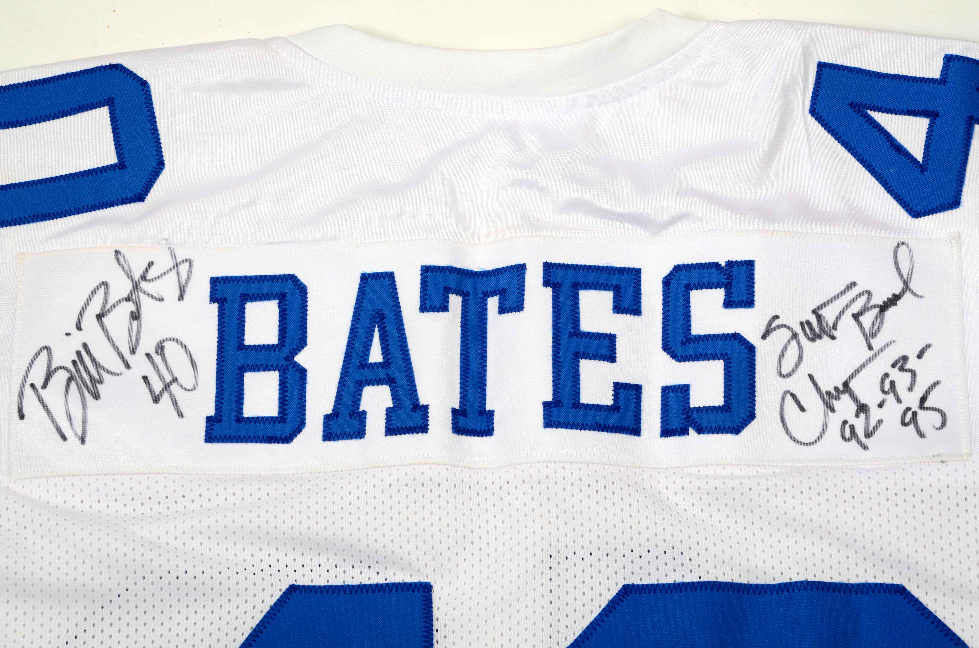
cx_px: 490
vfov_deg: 12.1
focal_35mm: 112
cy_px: 324
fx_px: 3053
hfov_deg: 18.2
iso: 200
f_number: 16
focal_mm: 75
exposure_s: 1/160
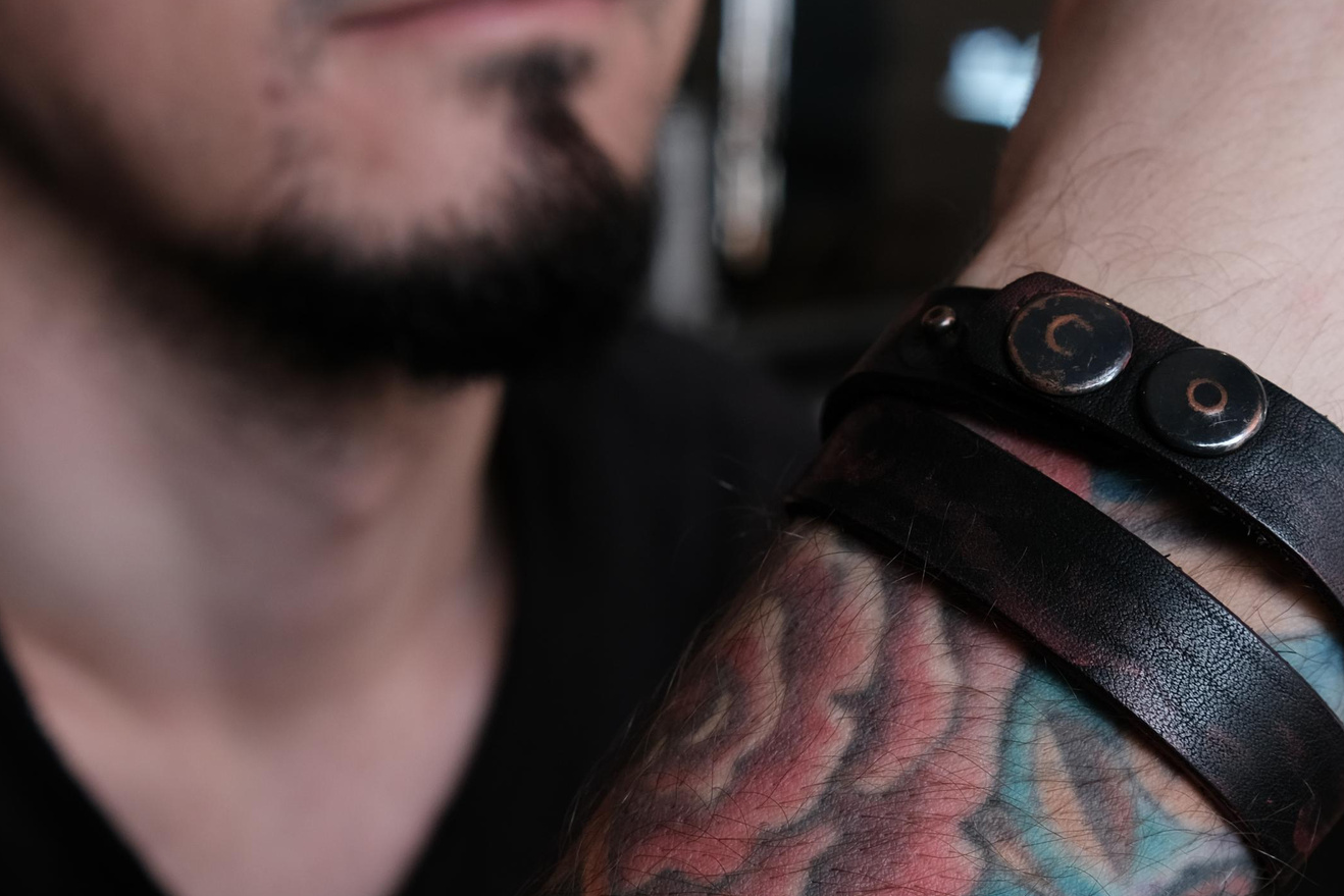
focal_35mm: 68
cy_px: 519
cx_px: 803
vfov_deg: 20.0
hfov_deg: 29.6
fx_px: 2539
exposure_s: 1/50
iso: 320
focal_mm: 23
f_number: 4
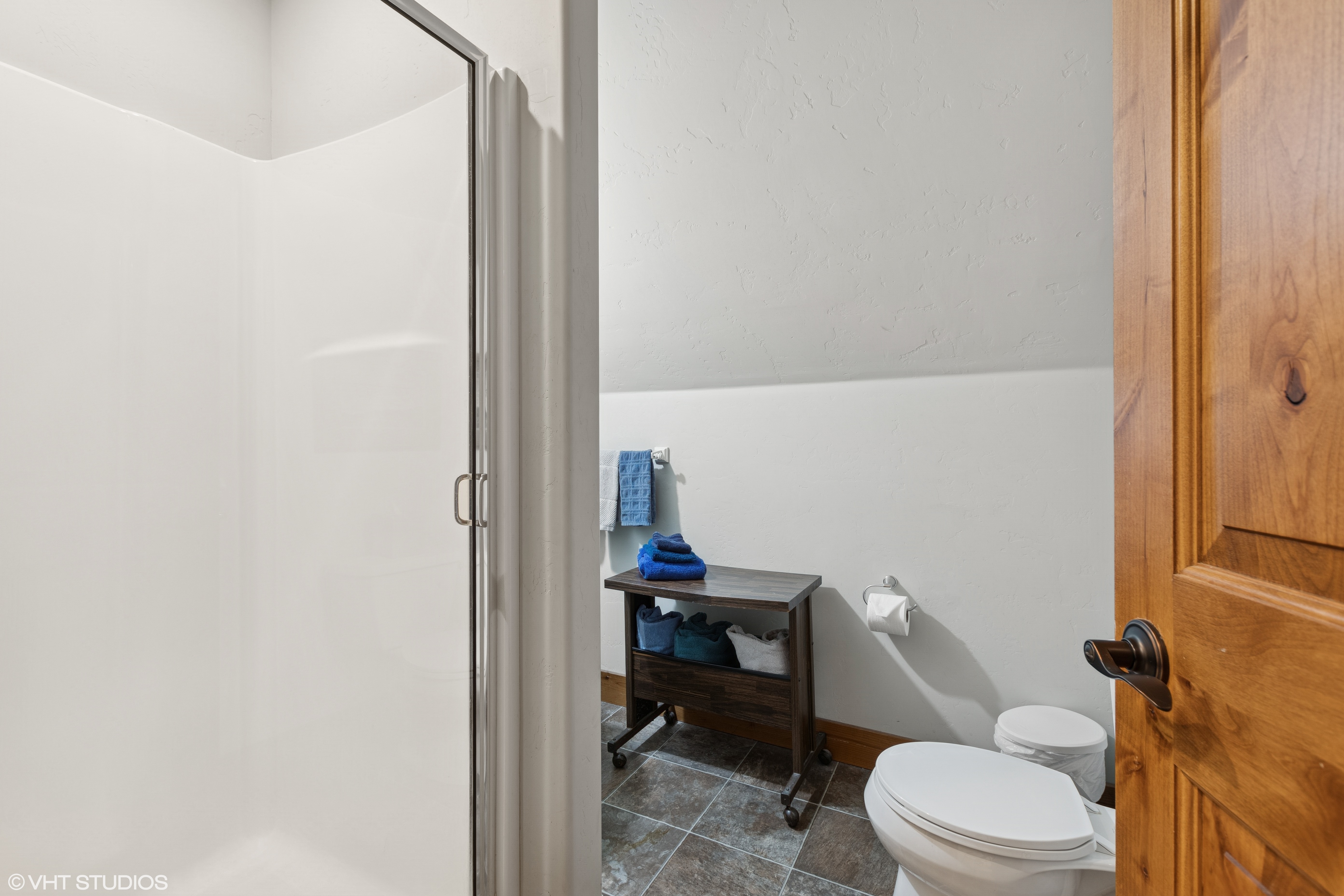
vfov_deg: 77.3
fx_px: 560
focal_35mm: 15
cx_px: 672
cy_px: 448
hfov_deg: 100.4
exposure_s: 1/3
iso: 100
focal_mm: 10
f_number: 6.3
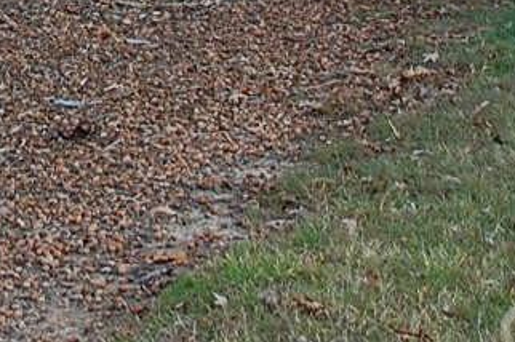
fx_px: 2601
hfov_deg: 11.2
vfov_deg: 7.2
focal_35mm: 182
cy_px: -366
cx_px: -38
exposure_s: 1/60
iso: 400
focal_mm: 26
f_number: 4
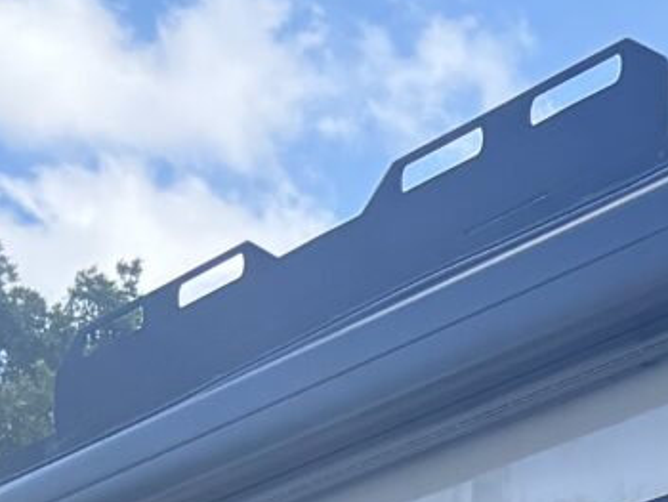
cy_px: 1659
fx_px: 3669
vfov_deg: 6.8
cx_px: 1815
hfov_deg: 9.0
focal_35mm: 190
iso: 50
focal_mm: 5.96
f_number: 1.6
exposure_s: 1/1248
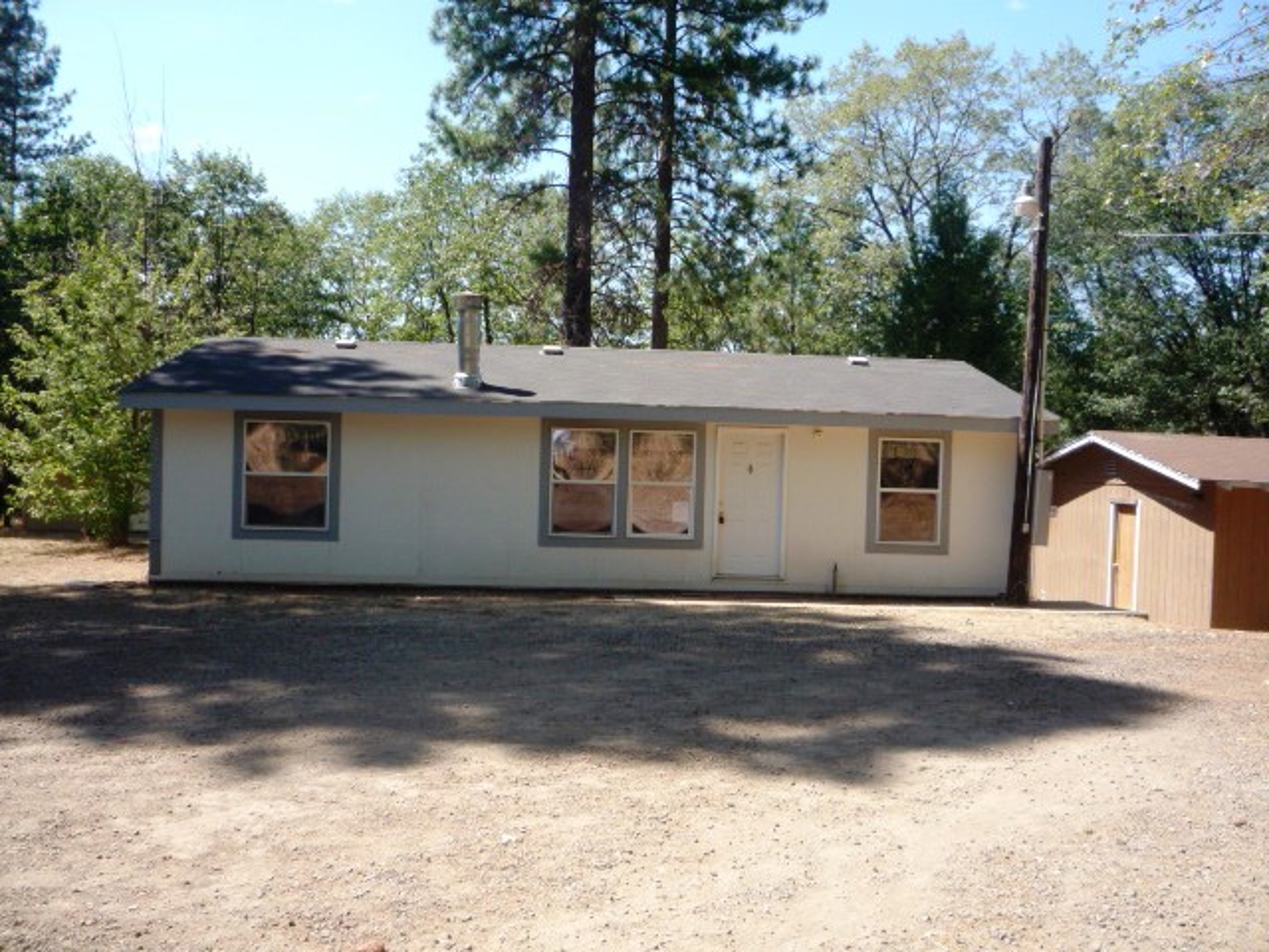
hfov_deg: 60.0
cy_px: 476
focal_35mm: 30
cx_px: 634
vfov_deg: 46.8
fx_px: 1100
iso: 100
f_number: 4
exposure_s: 1/250
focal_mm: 5.2
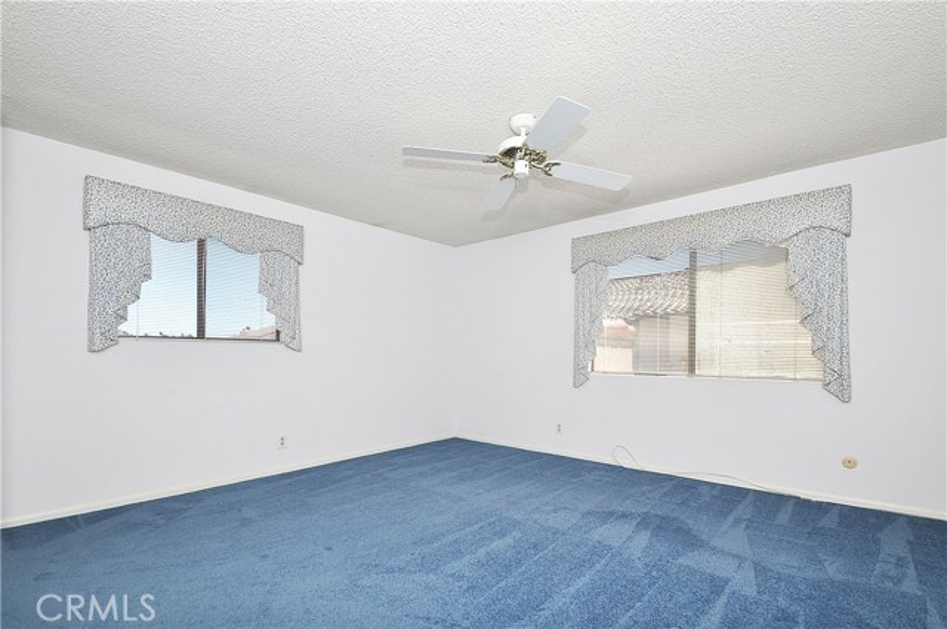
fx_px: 394
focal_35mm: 15
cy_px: 314
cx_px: 474
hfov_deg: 100.5
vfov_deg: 77.2
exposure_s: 1/200
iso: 320
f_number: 9
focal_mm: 10
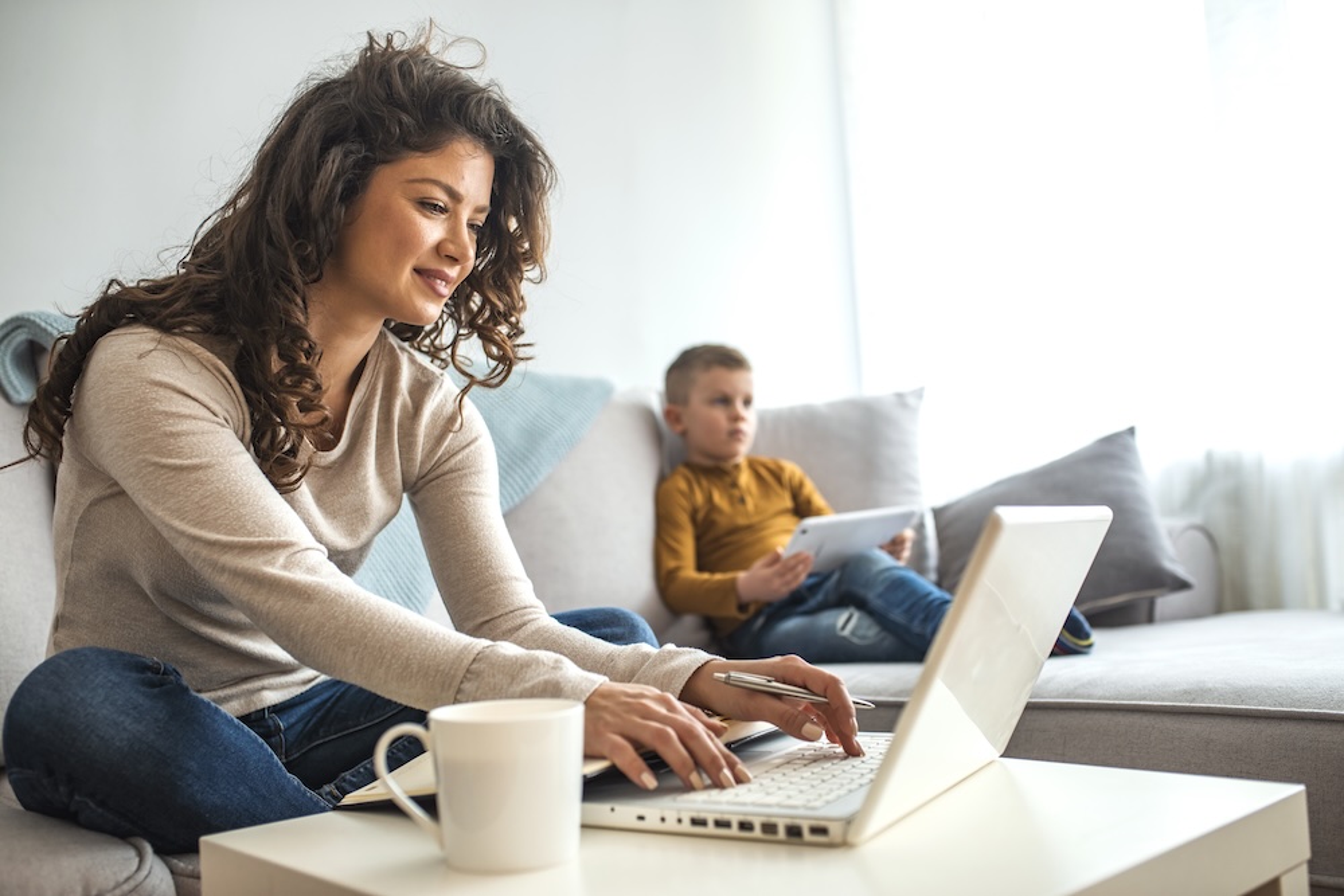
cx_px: 672
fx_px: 1307
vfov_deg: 37.9
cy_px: 448
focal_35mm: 35
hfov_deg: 54.4
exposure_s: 1/100
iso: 250
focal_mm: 35
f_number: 2.5
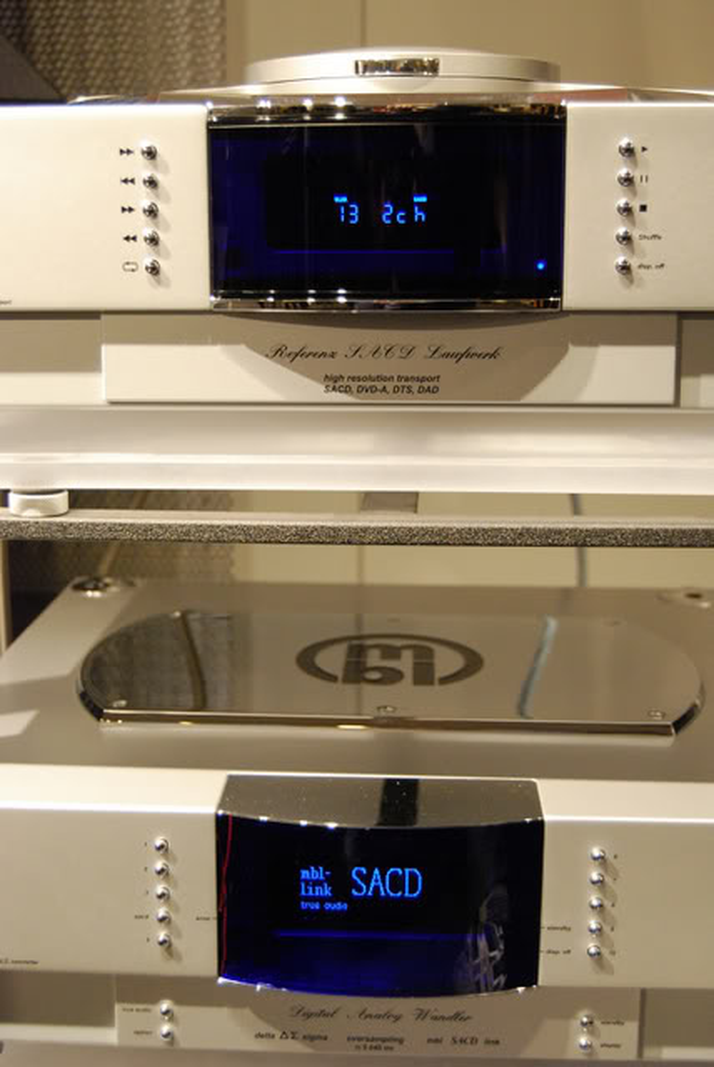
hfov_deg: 28.1
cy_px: 534
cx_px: 357
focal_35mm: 48
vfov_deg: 41.1
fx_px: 1425
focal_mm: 32
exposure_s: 1/25
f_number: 4.5
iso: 1600
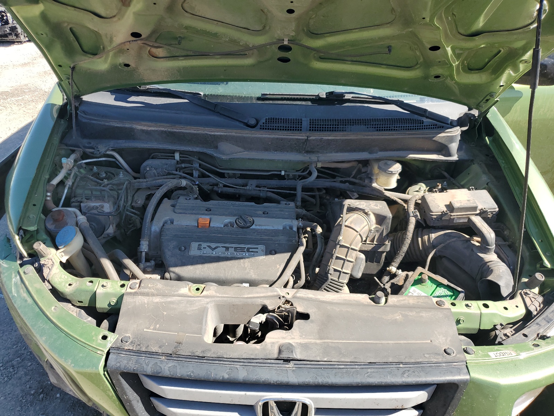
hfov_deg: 67.3
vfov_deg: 53.1
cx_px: 277
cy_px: 208
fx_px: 416
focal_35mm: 26
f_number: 1.5
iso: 50
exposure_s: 1/1250
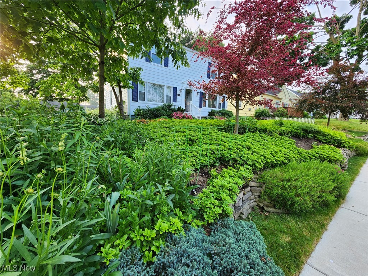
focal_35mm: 13
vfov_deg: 89.9
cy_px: 138
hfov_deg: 106.2
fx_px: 138
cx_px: 184
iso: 50
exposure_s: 1/135
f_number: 2.2
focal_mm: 2.2
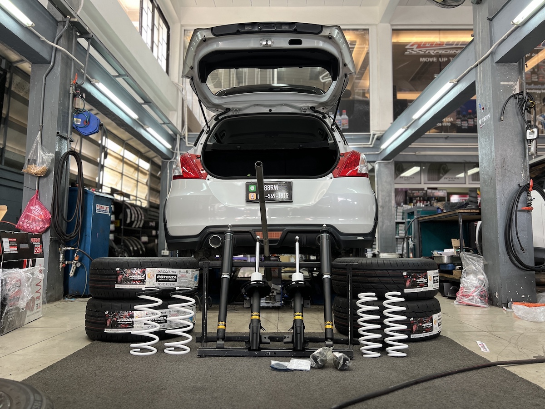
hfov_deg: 67.3
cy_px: 204
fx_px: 409
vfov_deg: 53.1
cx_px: 272
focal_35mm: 26
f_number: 1.5
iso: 125
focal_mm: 5.7
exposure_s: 1/100
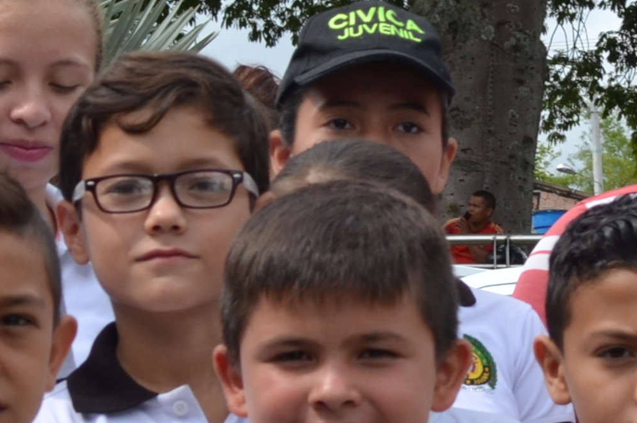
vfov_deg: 6.1
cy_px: 573
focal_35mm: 221
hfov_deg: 9.2
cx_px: -171
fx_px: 3904
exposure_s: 1/250
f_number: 8
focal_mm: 30
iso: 125
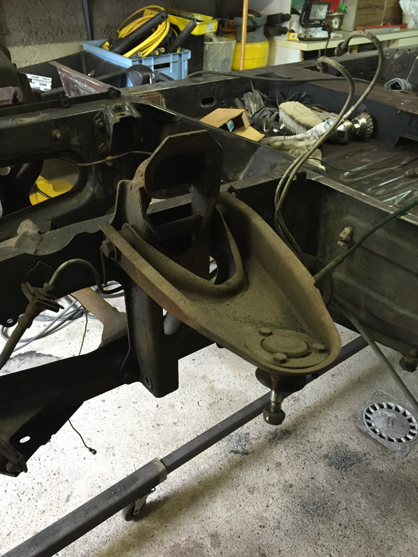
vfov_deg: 61.7
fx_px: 467
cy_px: 278
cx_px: 209
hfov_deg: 48.2
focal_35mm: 29
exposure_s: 1/33
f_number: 2.2
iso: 200
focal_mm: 4.15
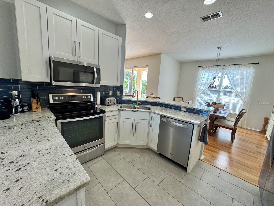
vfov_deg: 85.7
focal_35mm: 14
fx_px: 111
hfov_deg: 102.1
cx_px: 137
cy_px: 103
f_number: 2.2
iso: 80
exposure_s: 1/120
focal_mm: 2.22
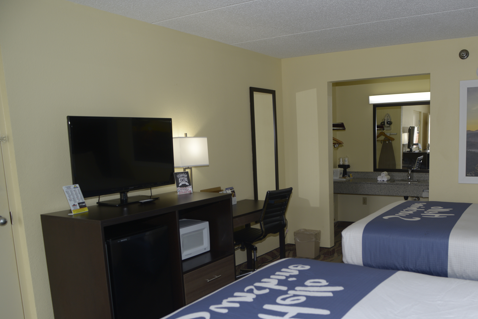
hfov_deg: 59.3
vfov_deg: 42.0
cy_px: 204
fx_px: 412
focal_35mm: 31
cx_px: 304
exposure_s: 1/125
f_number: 4.5
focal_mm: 24
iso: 250
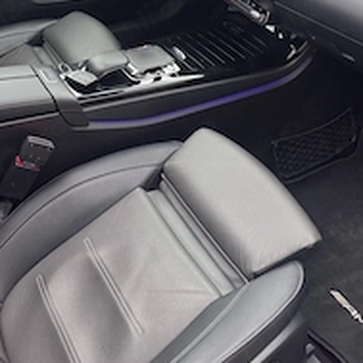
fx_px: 534
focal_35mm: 45
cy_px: 38
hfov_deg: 37.5
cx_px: 192
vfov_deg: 35.4
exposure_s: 1/59
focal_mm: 6.76
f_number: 1.78
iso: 250
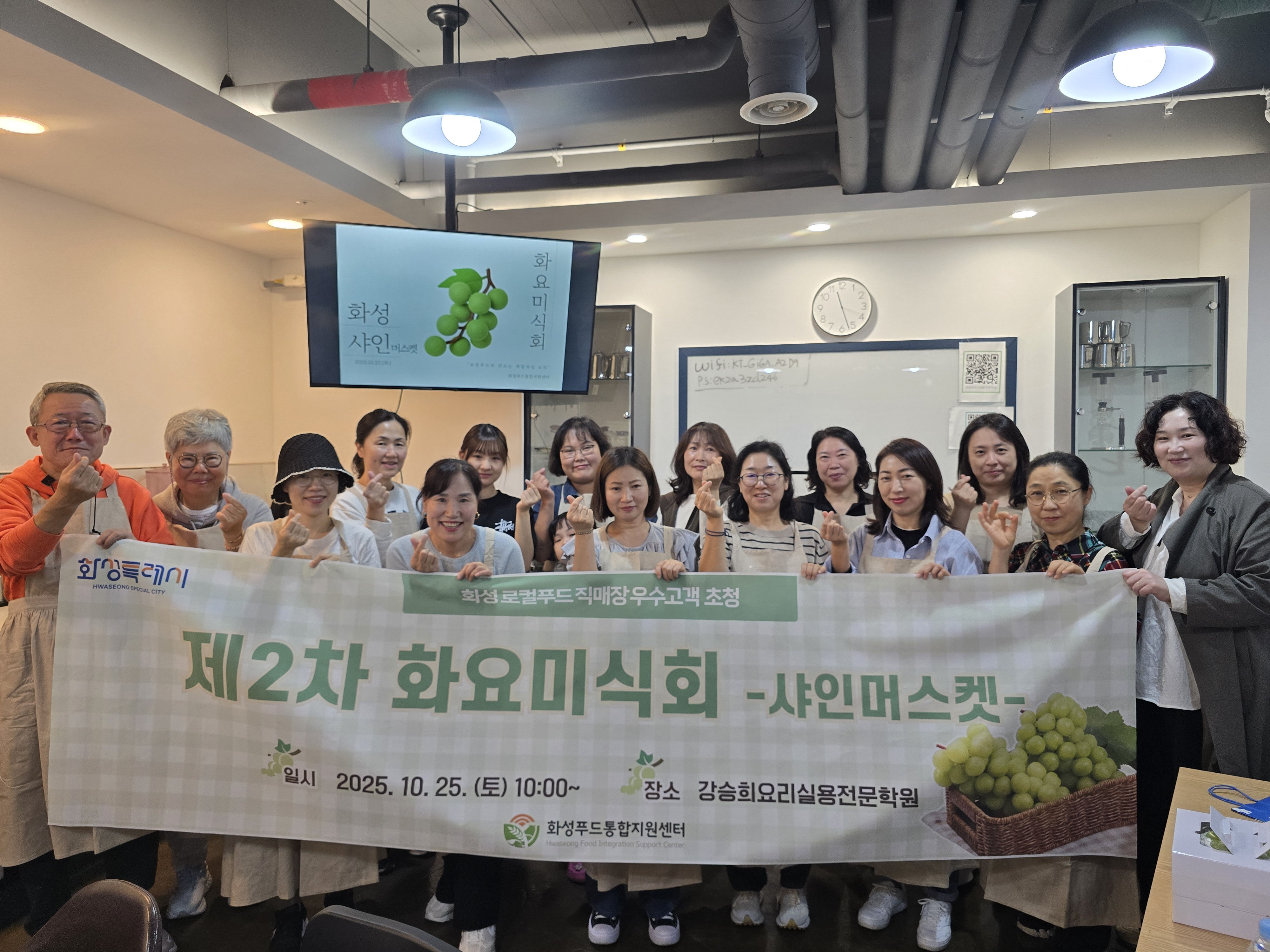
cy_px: 476
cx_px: 635
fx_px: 844
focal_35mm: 23
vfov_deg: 58.9
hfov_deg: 73.9
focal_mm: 6.3
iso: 160
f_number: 1.7
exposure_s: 1/120
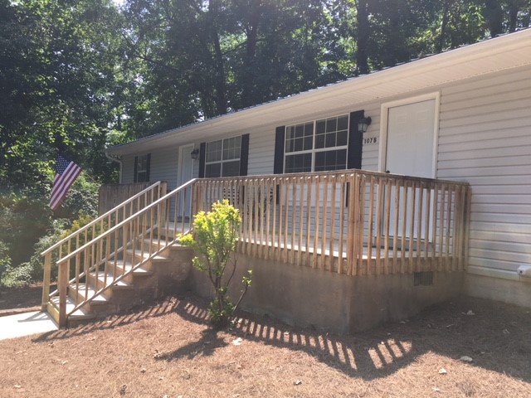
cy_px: 199
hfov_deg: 61.7
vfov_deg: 48.2
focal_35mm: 29
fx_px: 445
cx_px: 266
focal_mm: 4.15
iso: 25
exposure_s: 1/442
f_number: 2.2
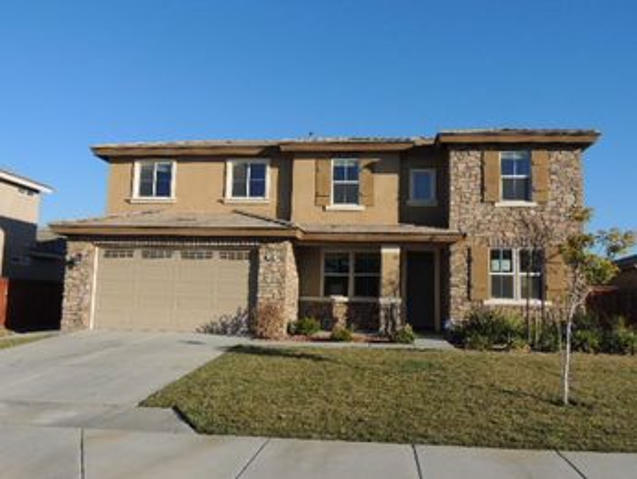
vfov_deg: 46.8
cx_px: 318
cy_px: 240
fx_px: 552
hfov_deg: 59.9
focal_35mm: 30
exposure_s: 1/1250
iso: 100
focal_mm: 5.3
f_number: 3.1
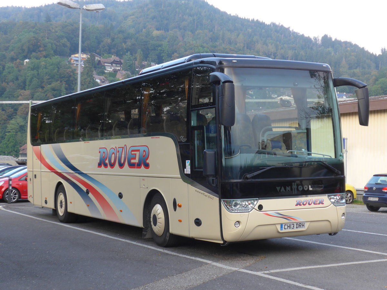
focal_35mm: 62
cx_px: 194
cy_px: 145
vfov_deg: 23.7
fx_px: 693
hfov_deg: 31.2
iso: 100
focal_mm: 12.7
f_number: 3.7
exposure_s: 1/80
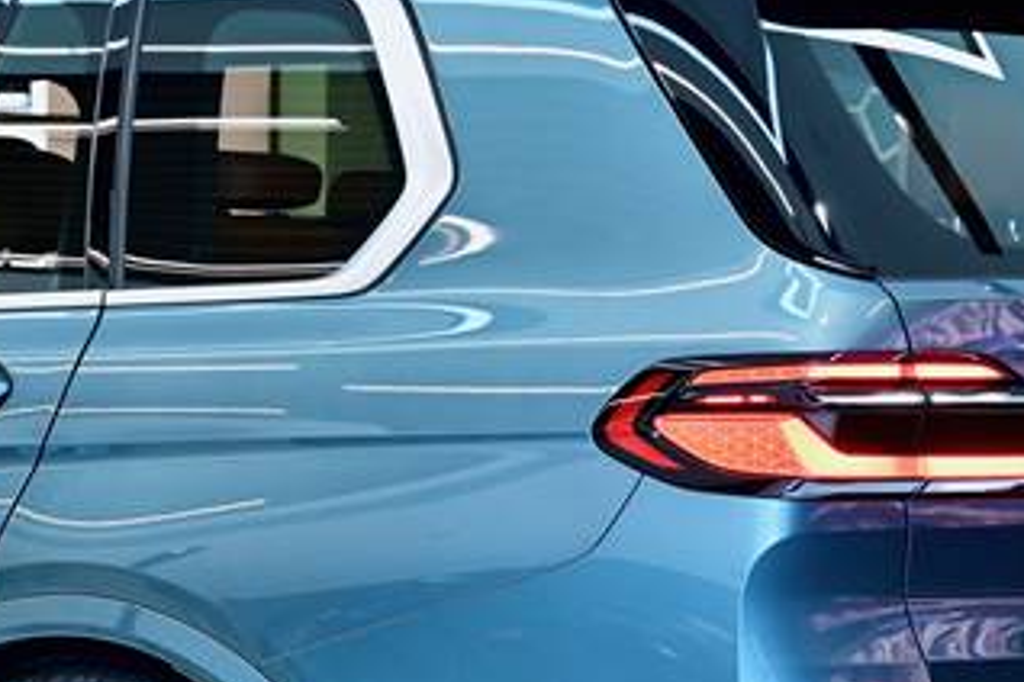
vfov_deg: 7.8
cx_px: -97
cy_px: 285
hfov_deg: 11.4
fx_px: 5034
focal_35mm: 177
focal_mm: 55
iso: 800
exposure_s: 1/100
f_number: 5
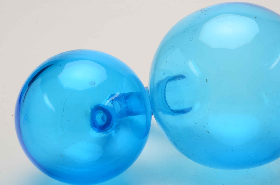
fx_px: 590
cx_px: 164
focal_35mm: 76
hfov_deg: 26.7
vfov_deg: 17.9
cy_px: 102
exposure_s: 1/160
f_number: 32
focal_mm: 42
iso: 100
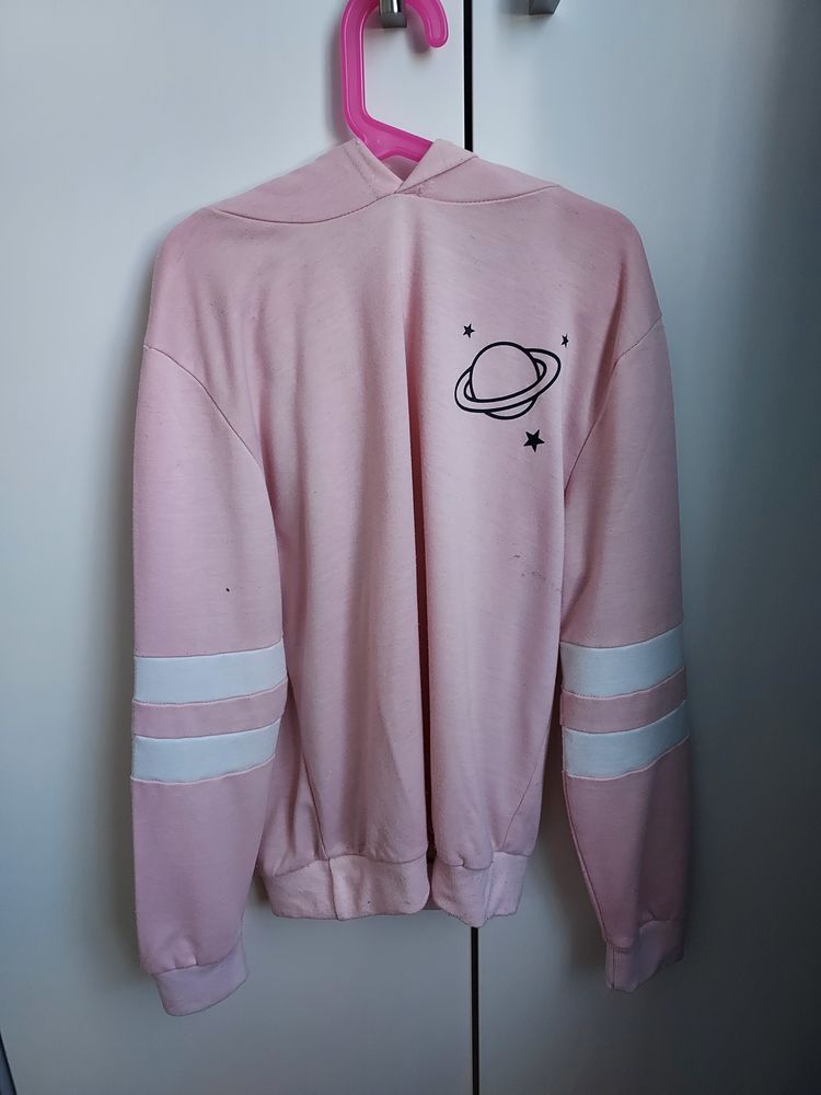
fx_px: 759
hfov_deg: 56.8
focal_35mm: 24
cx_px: 410
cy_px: 548
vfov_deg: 71.6
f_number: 1.8
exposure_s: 1/60
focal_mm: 4.6
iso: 400
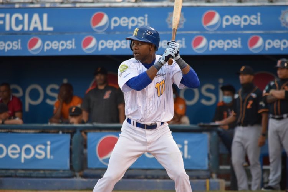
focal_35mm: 450
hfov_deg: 4.6
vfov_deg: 3.1
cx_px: 144
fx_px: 3600
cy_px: 96
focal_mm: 300
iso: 2000
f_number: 5.6
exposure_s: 1/500
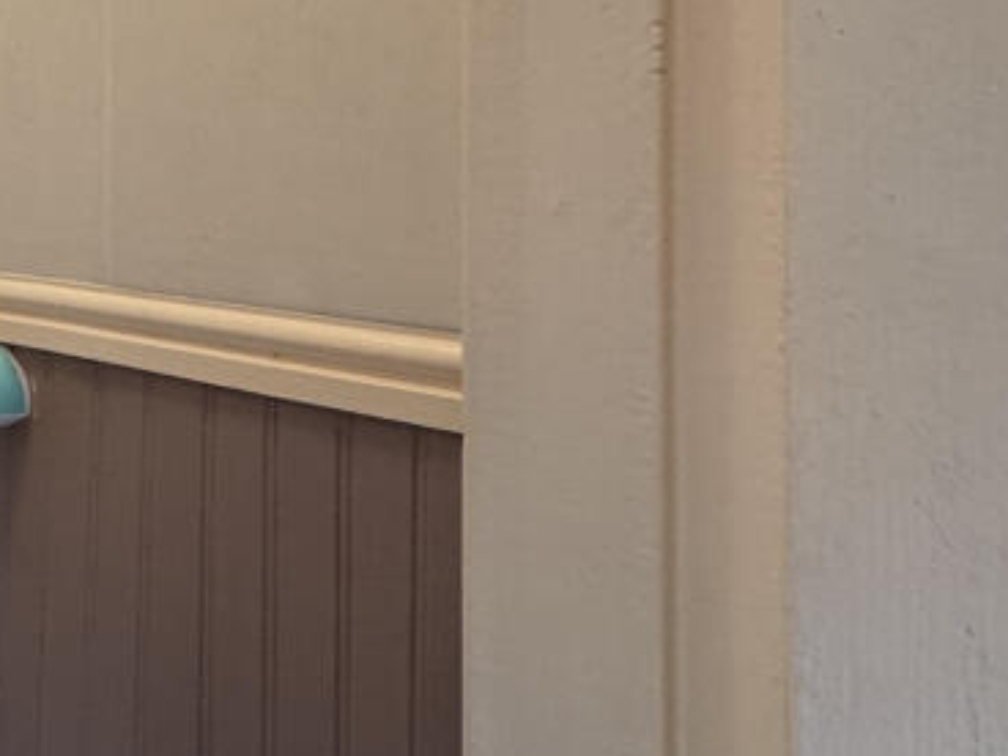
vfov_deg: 35.6
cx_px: -383
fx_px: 1136
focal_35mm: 39
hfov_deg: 32.1
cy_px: 151
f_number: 2.2
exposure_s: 1/50
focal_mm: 2.22
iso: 200
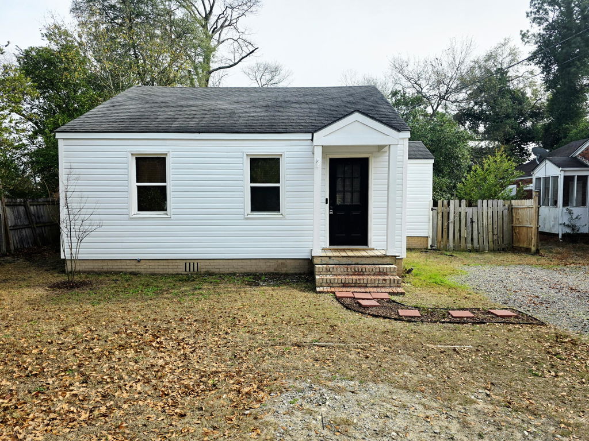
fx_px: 391
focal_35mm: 23
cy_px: 220
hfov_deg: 73.9
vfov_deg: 58.9
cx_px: 294
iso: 80
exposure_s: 1/5000
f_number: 1.7
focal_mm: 6.3
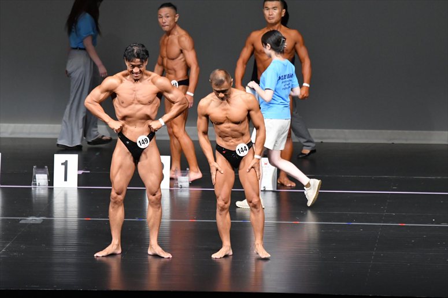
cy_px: 149
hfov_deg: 7.6
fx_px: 3358
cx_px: 224
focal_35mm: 270
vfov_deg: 5.1
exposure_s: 1/400
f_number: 5.6
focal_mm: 180
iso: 5000
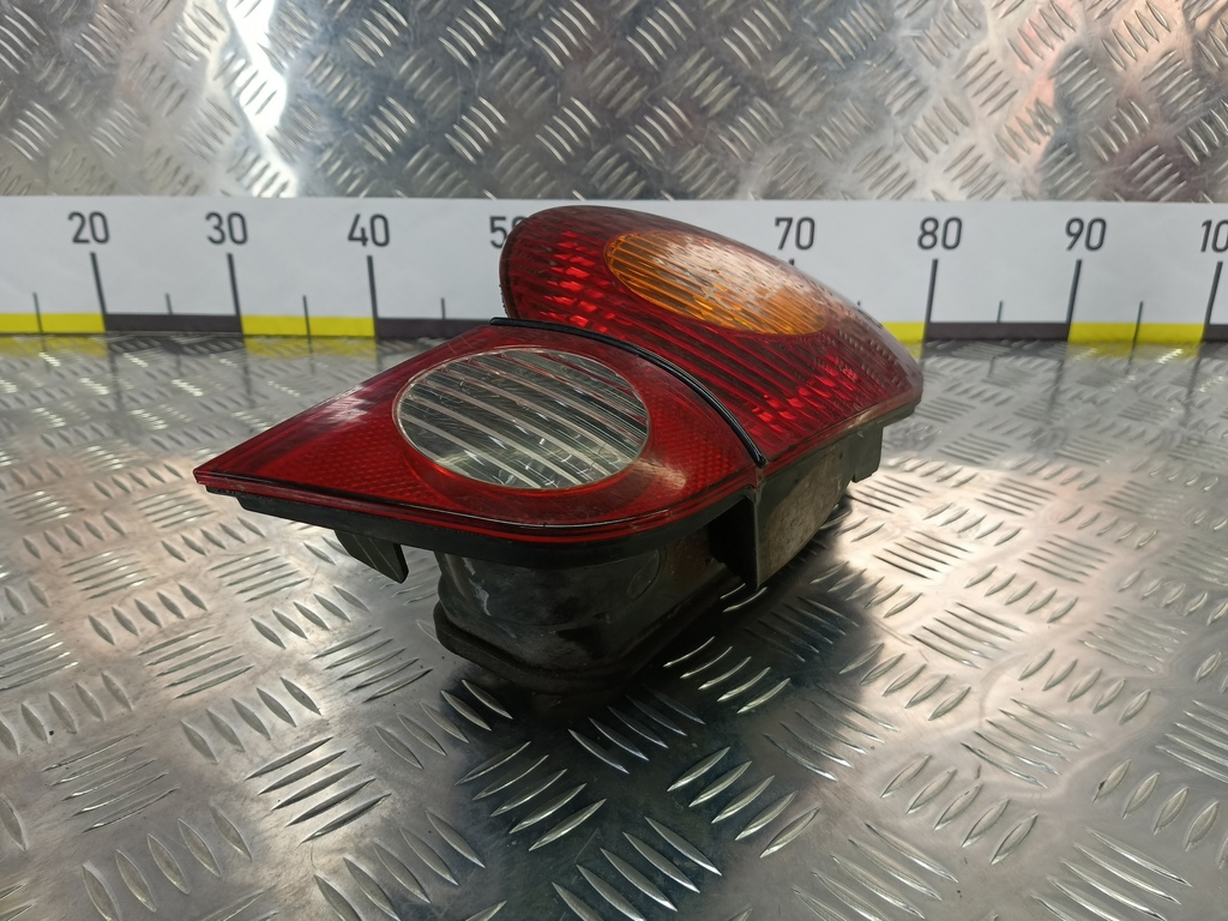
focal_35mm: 23
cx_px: 614
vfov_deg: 58.9
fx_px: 816
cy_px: 460
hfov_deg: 73.9
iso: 116
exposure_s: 1/100
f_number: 1.6
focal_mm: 4.11
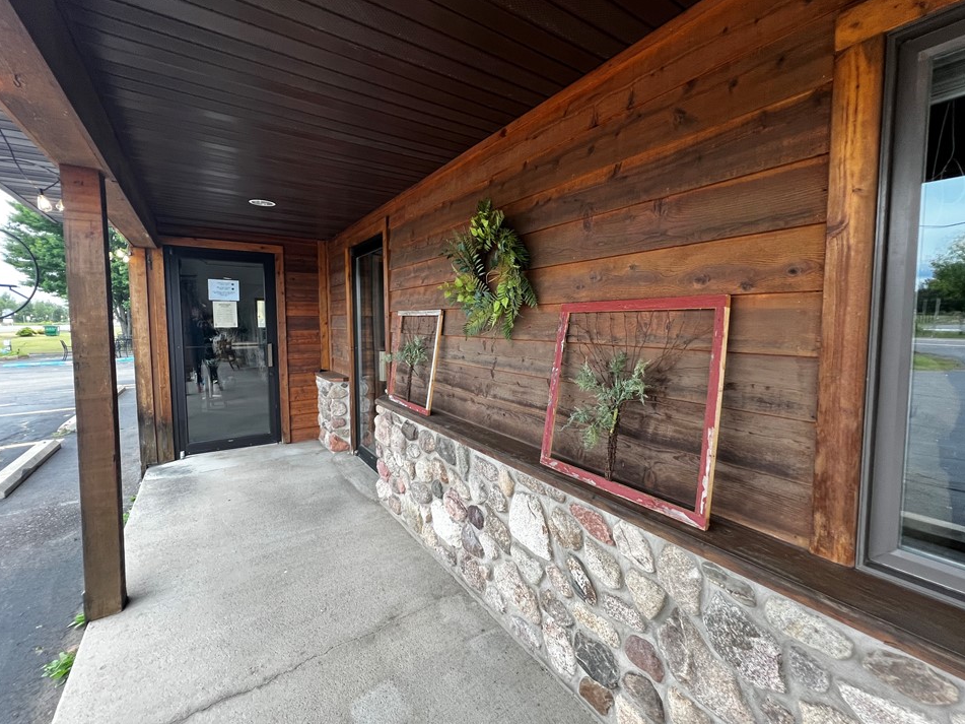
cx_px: 482
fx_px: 390
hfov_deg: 102.1
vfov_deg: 85.6
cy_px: 351
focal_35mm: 14
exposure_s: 1/120
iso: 125
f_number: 1.8
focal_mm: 1.57
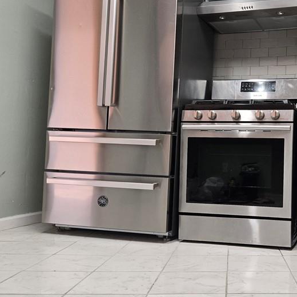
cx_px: 261
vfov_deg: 41.9
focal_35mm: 40
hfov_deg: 39.2
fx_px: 388
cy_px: 152
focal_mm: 5.4
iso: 200
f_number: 1.8
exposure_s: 1/120
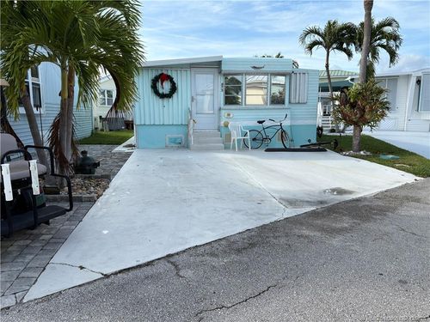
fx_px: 323
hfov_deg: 67.3
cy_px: 161
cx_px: 215
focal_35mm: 26
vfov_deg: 53.1
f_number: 1.6
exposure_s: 1/2075
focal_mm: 5.96
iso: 50
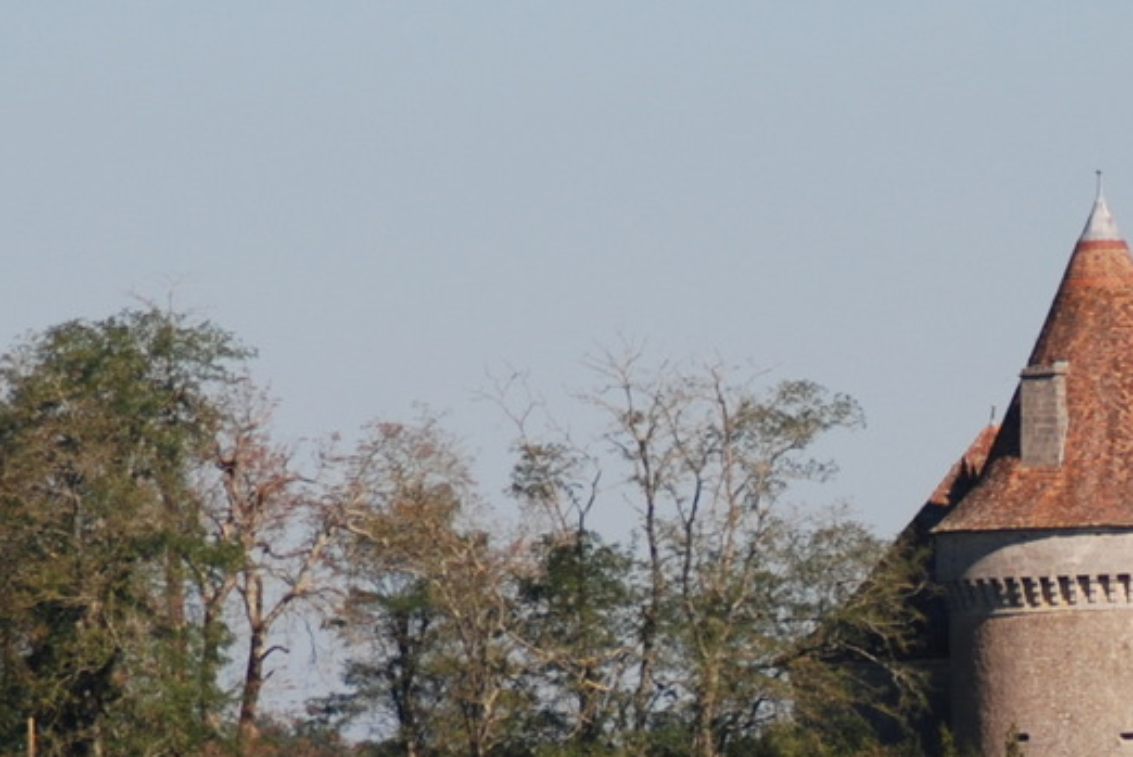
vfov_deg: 1.8
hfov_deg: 2.6
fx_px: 24631
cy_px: 823
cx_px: 933
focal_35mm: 782
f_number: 4.8
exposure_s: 1/800
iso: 100
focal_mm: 170
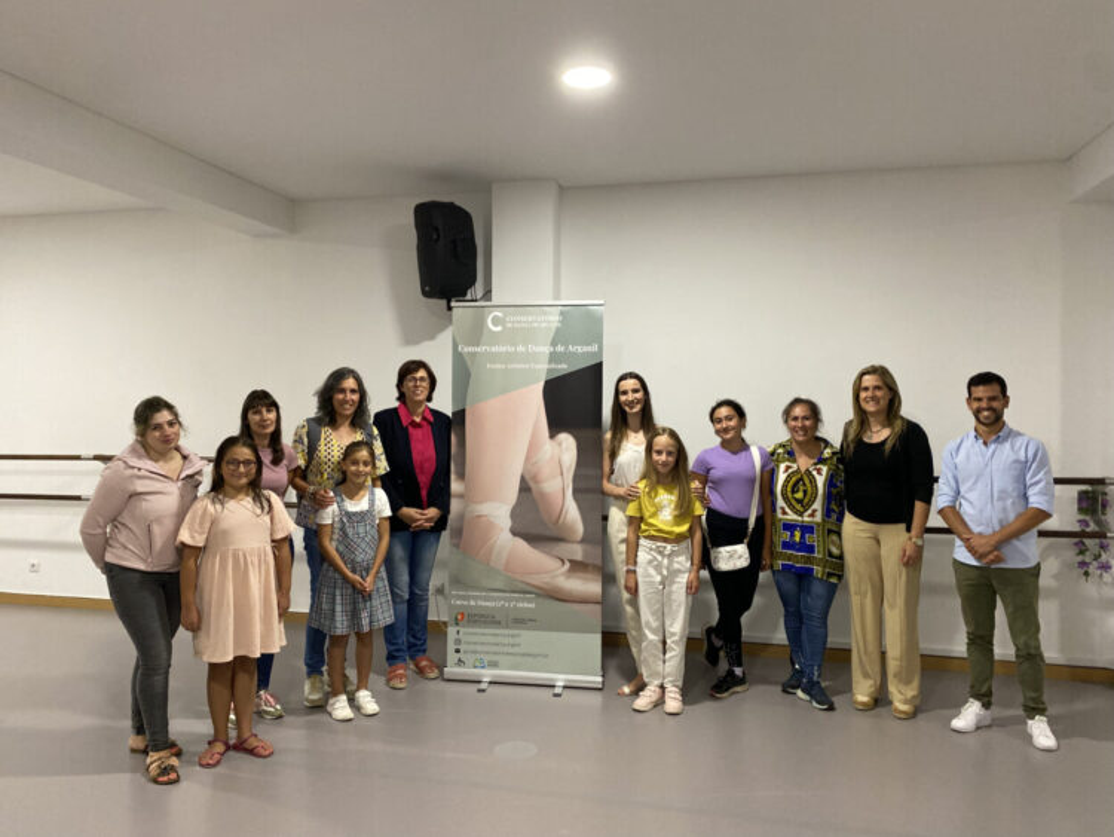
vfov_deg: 53.1
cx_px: 557
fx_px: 837
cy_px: 418
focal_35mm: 26
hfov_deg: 67.3
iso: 250
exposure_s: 1/50
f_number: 1.8
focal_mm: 4.25
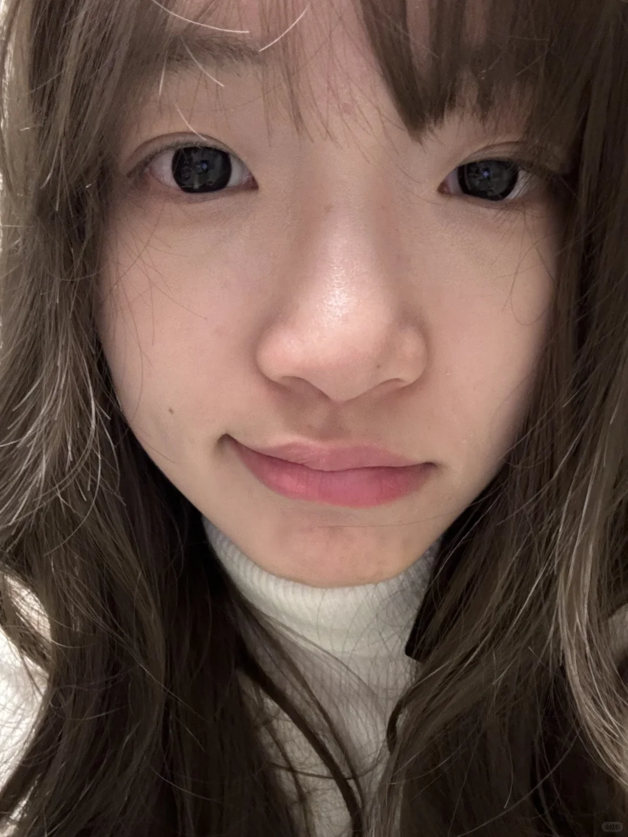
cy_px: 418
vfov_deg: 60.0
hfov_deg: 46.8
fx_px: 726
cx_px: 314
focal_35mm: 30
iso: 640
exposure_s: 1/20
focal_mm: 2.69
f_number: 1.9
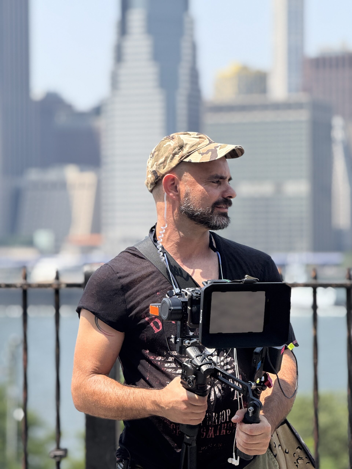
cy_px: 234
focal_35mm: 120
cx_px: 176
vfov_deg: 16.4
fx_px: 1627
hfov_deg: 12.3
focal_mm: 15.66
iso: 64
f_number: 2.8
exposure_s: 1/1096
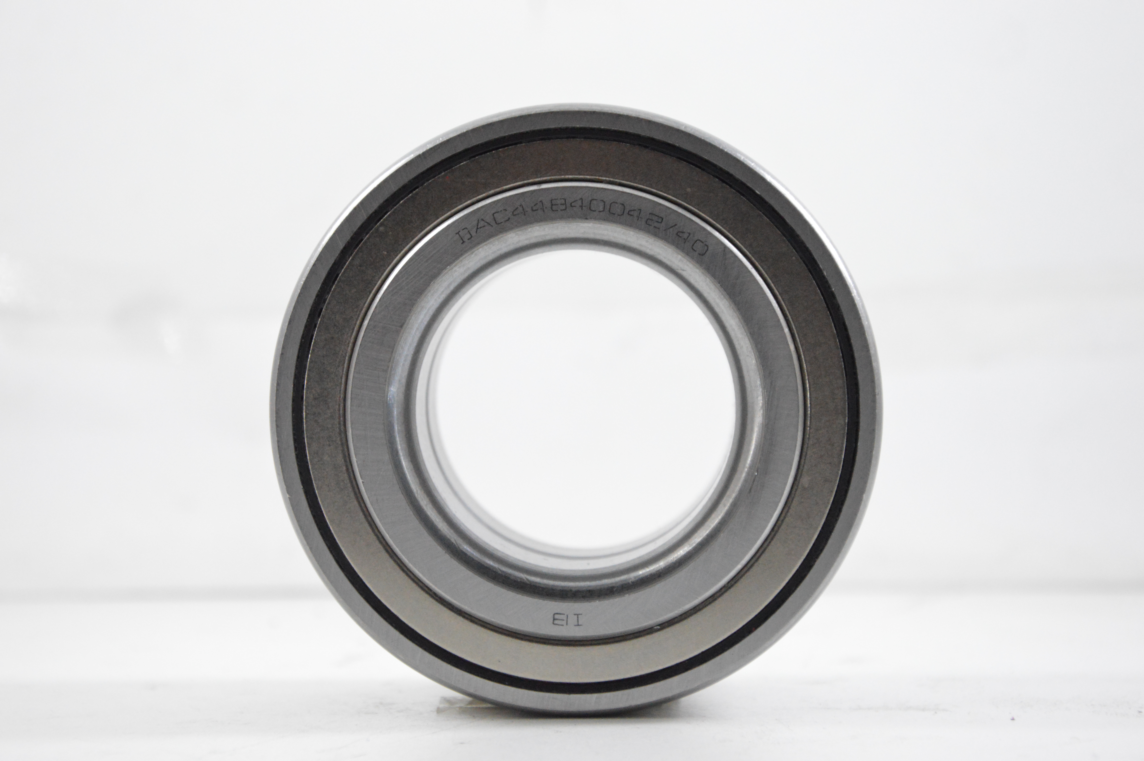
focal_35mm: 112
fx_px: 3572
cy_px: 380
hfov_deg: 18.2
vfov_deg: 12.2
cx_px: 572
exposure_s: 1/100
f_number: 7.1
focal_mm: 75
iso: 3200
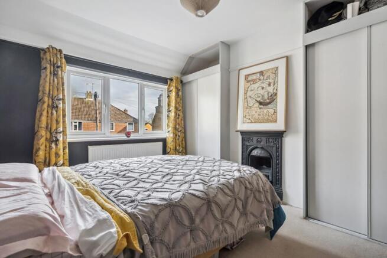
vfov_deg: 73.8
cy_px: 129
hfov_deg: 96.7
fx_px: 172
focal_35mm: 16
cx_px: 194
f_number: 8
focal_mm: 16
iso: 320
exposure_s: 1/40
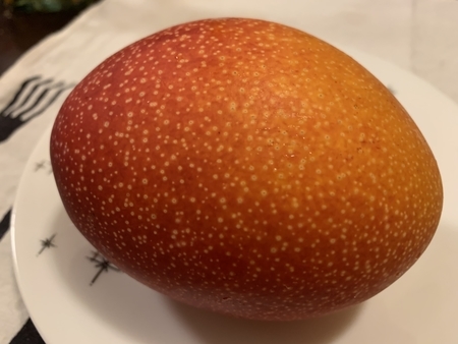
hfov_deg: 67.3
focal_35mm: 26
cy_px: 172
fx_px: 344
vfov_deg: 53.1
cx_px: 229
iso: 320
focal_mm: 4.25
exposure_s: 1/33
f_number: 1.8
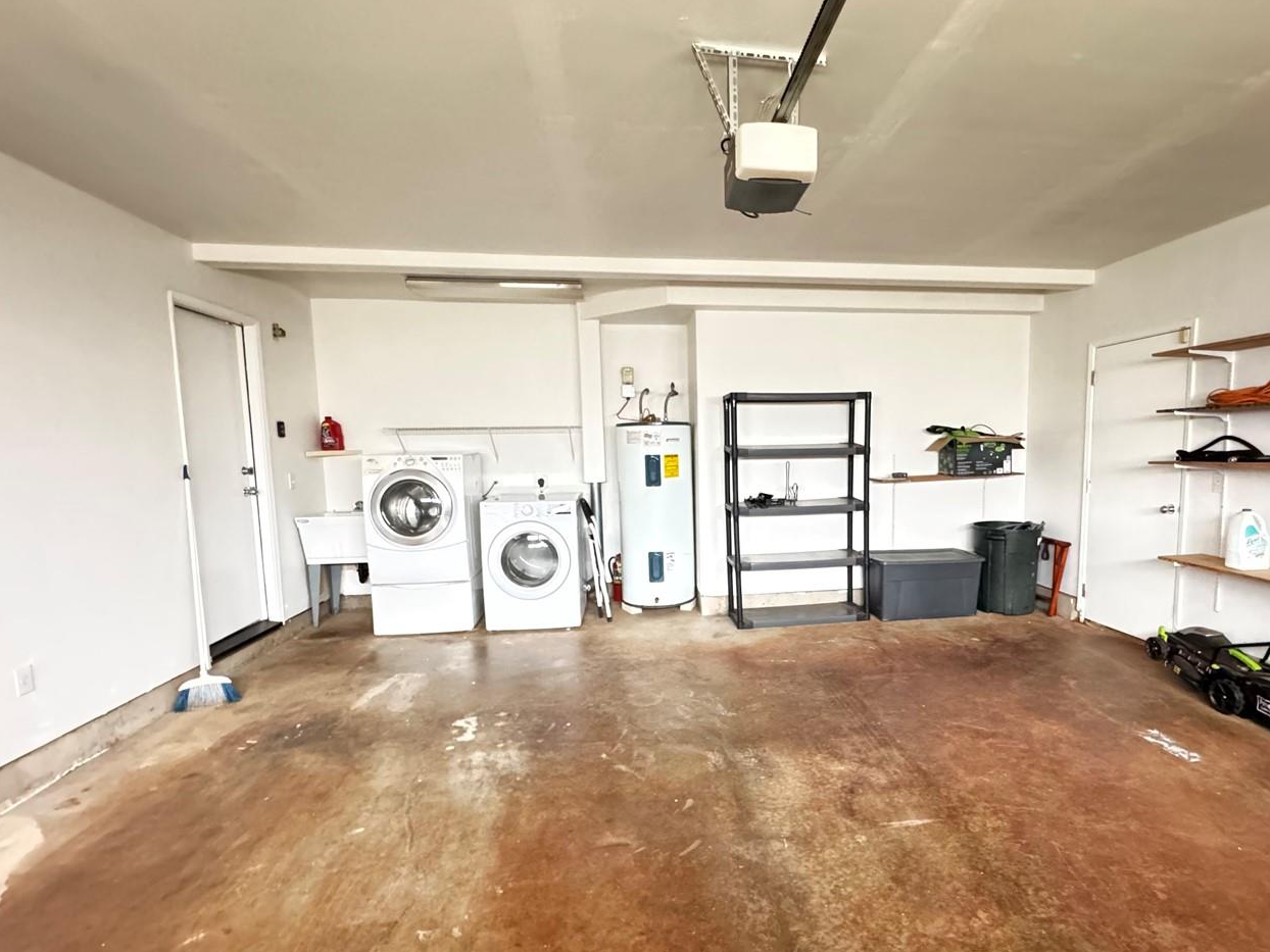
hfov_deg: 87.1
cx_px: 732
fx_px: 660
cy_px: 517
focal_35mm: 18
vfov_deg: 71.5
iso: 1600
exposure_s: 1/36
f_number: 2.2
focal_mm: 2.22
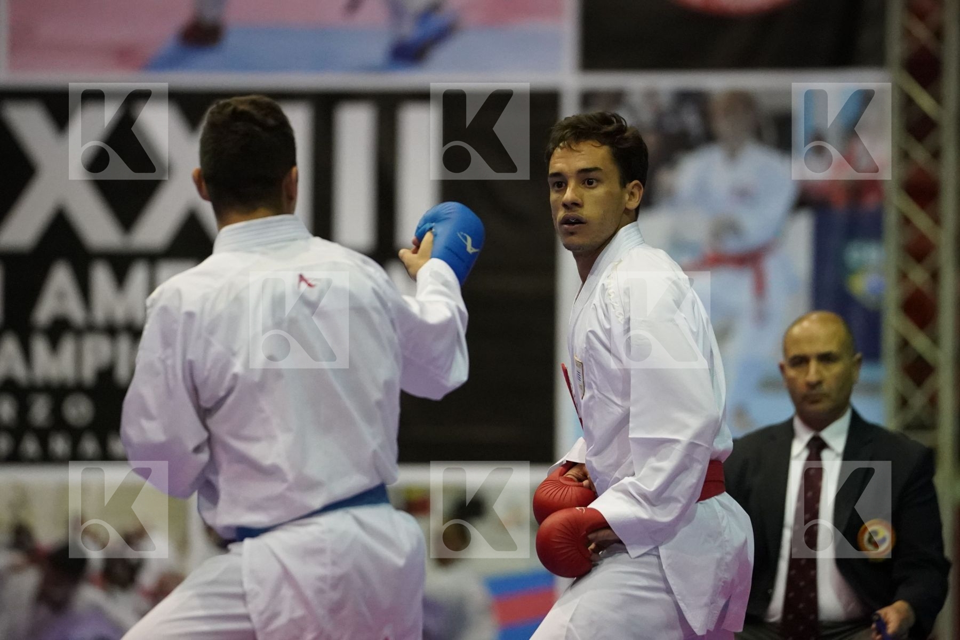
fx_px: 7999
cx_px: 480
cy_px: 320
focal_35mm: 300
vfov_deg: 4.6
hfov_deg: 6.9
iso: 6400
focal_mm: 200
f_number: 2.8
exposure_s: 1/800
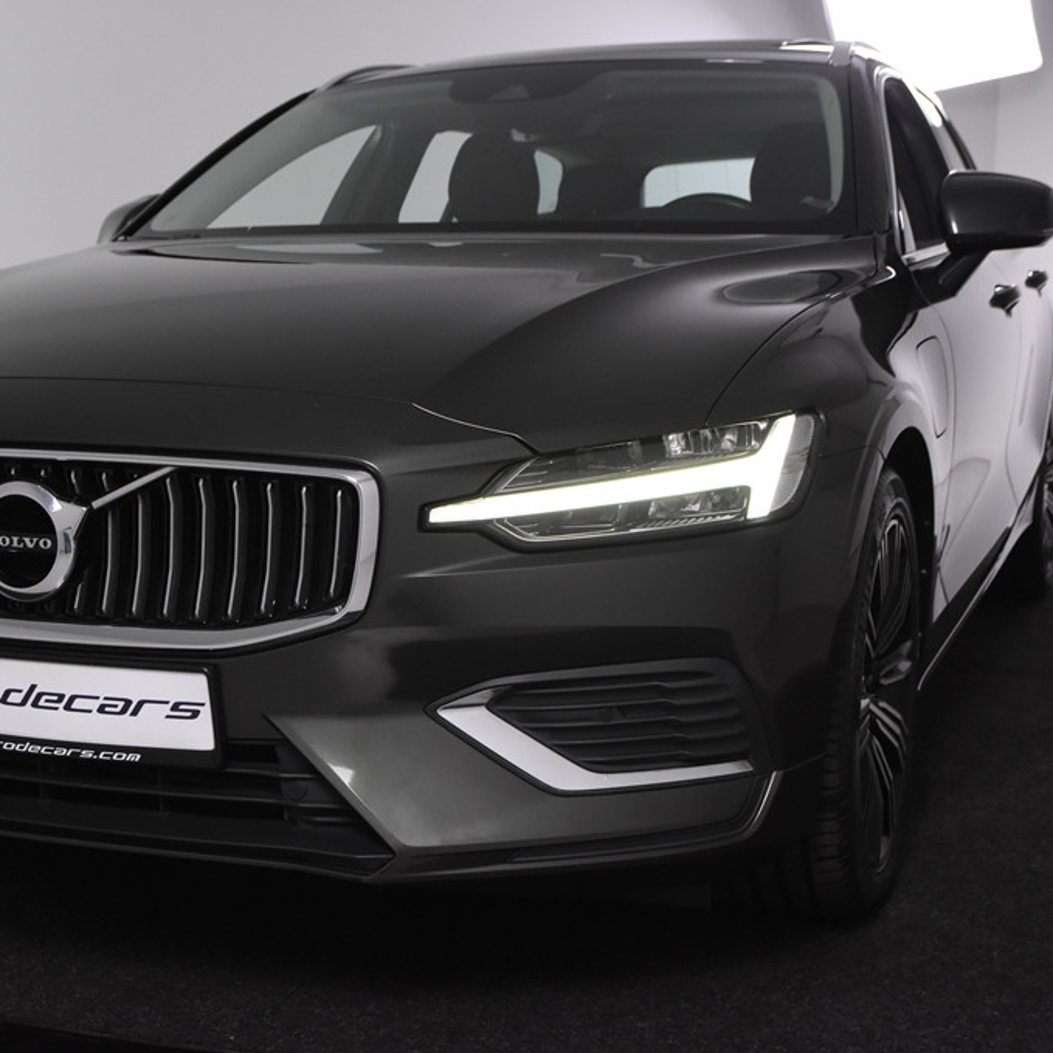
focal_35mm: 60
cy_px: 526
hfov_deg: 28.5
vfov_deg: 28.8
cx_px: 319
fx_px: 2053
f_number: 5.6
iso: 1600
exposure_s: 1/125
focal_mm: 31
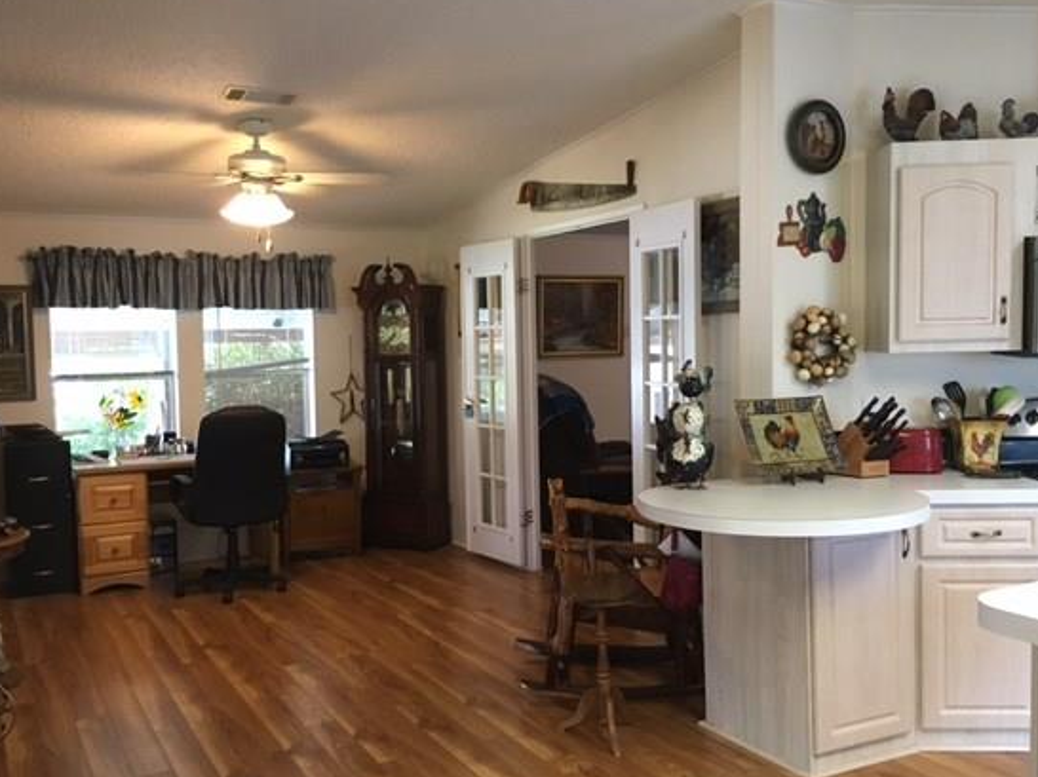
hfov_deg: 54.0
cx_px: 504
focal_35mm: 34
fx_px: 1019
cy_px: 399
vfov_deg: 41.8
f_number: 2.2
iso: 125
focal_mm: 4.15
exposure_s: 1/30
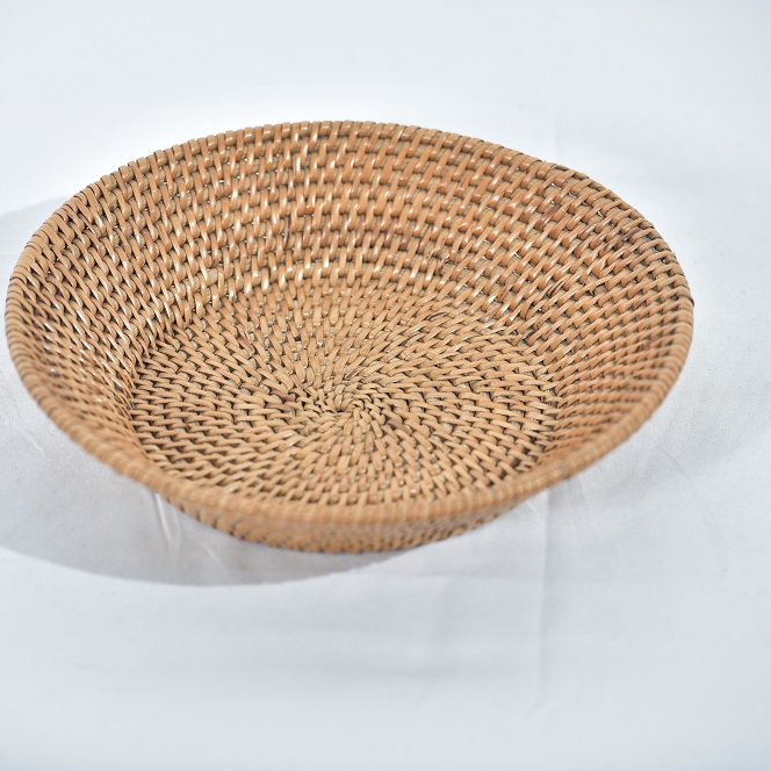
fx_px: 6451
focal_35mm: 256
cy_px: 385
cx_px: 319
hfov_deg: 6.8
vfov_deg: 6.8
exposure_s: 1/125
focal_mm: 200
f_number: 5.6
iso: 200
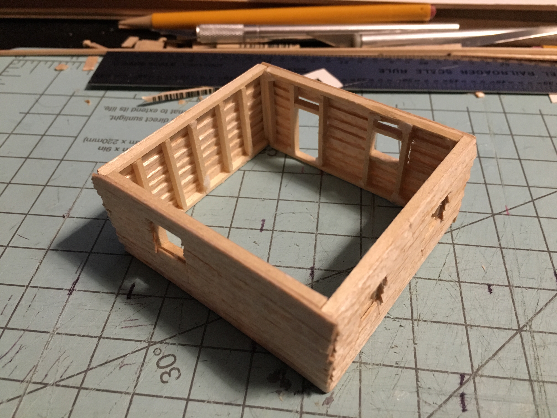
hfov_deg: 61.7
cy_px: 209
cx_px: 278
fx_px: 467
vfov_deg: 48.2
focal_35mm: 29
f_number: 2.2
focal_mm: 4.15
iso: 200
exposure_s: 1/17
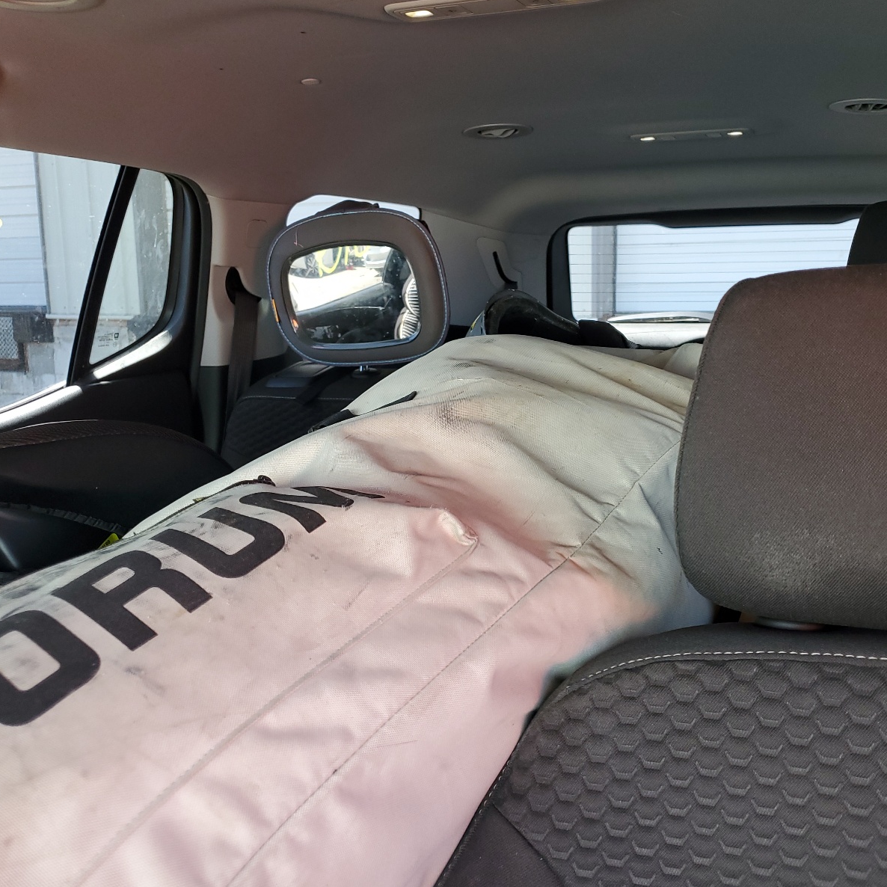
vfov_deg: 52.5
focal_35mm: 31
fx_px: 899
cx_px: 533
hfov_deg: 52.2
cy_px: 445
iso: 65
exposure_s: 1/120
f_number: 1.5
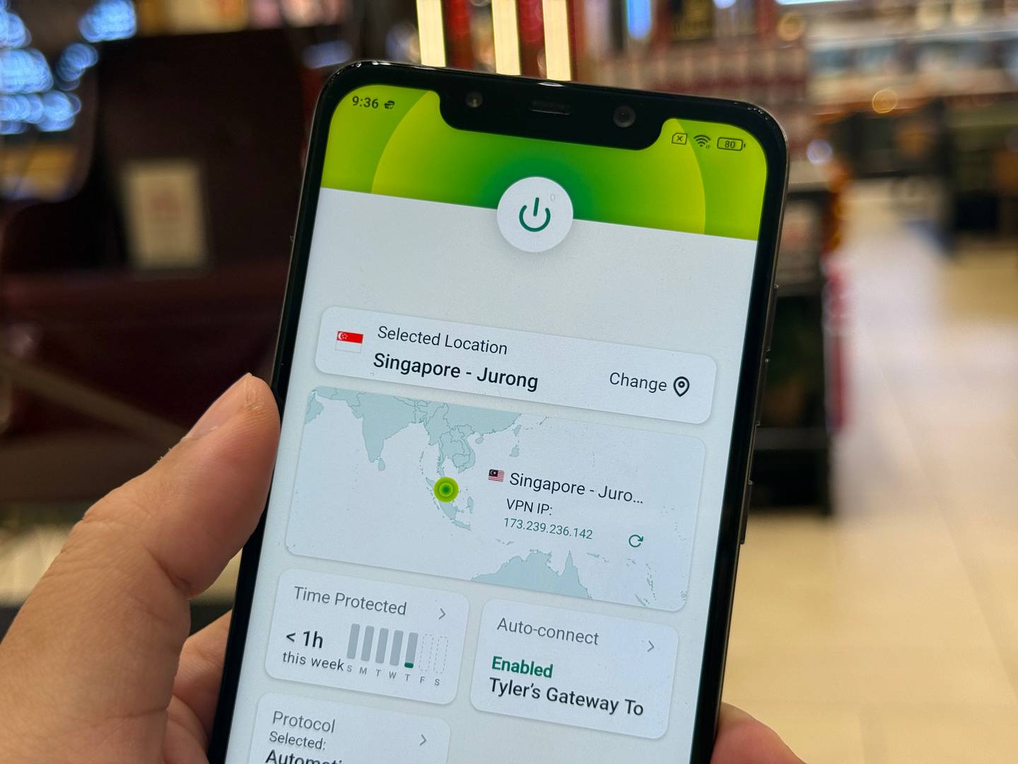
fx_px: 1412
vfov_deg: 30.3
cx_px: 509
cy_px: 382
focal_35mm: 48
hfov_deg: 39.7
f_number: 1.78
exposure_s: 1/167
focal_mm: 6.76
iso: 64
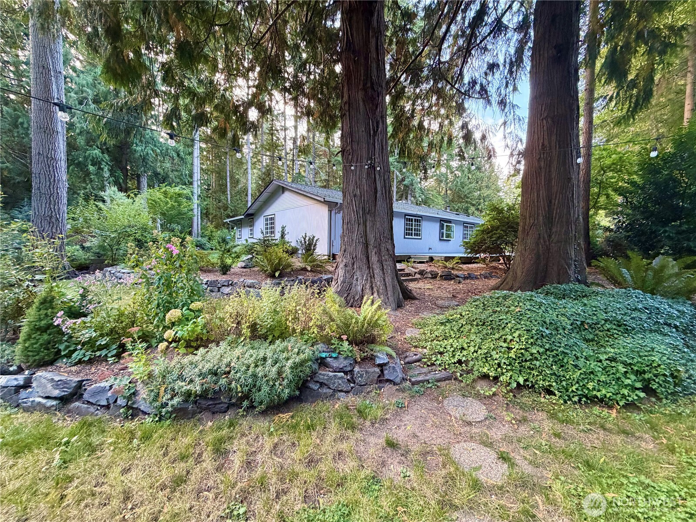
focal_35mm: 14
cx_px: 348
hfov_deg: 102.1
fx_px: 281
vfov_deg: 85.7
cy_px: 261
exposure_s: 1/64
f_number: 2.2
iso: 320
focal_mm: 2.22
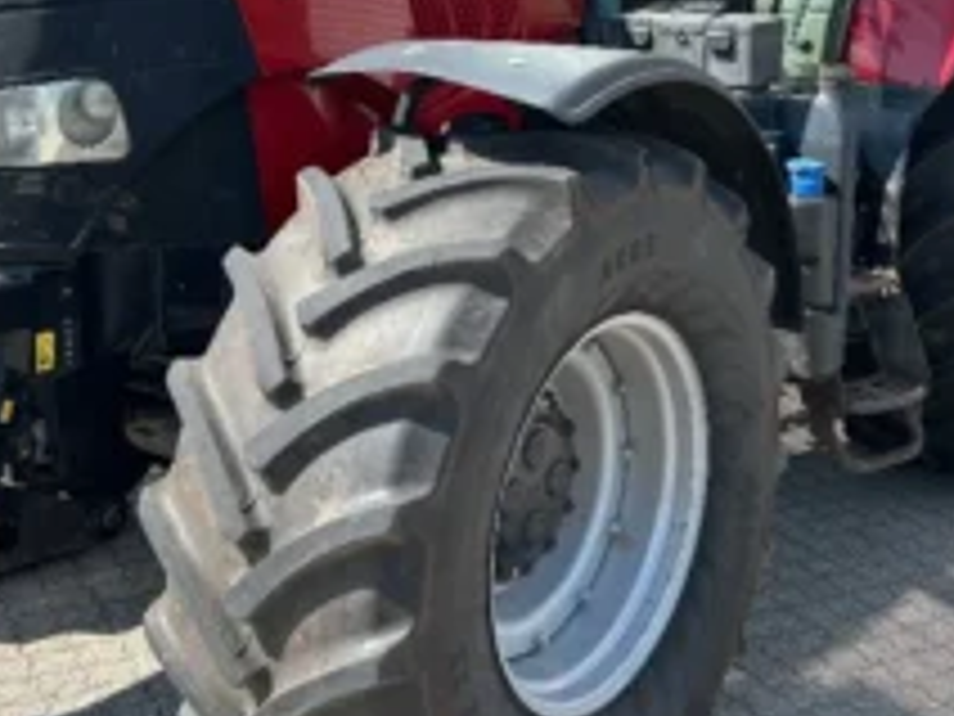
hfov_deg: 38.9
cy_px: 158
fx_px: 1350
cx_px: 472
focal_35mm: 49
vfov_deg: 29.1
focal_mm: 5.7
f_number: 1.5
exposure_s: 1/1724
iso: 50
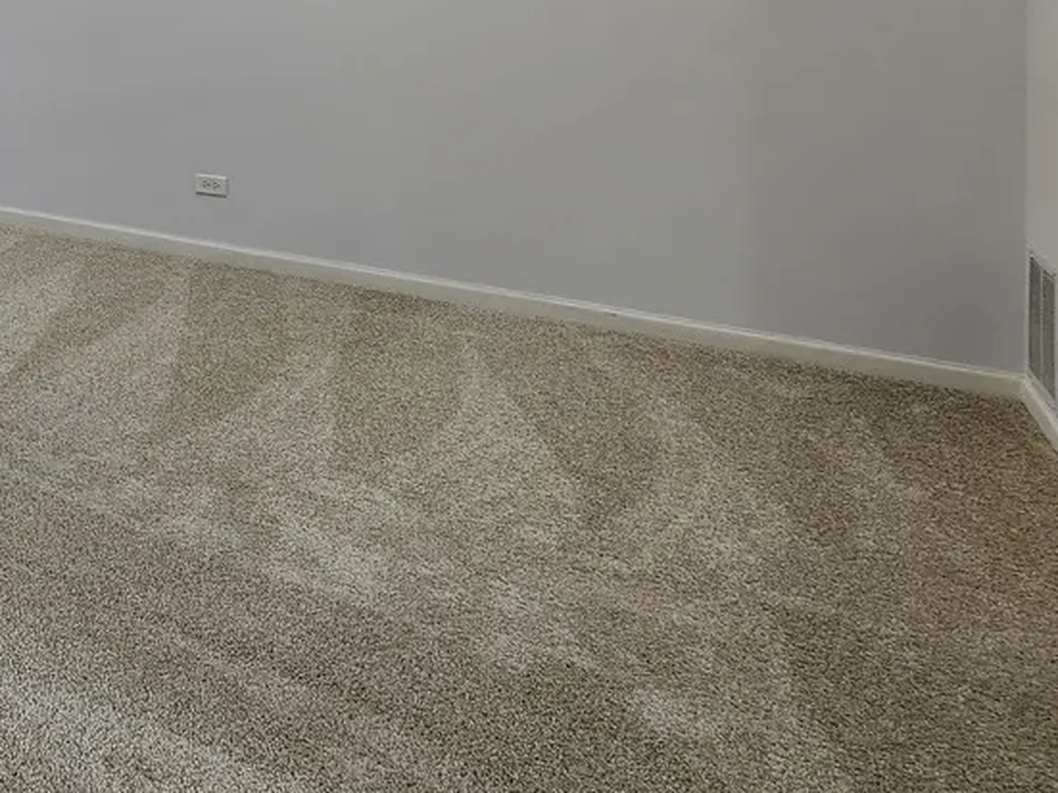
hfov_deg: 38.0
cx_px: -250
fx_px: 1039
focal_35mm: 34
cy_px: -46
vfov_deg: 36.4
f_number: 2.2
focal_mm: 2.2
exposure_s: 1/60
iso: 64
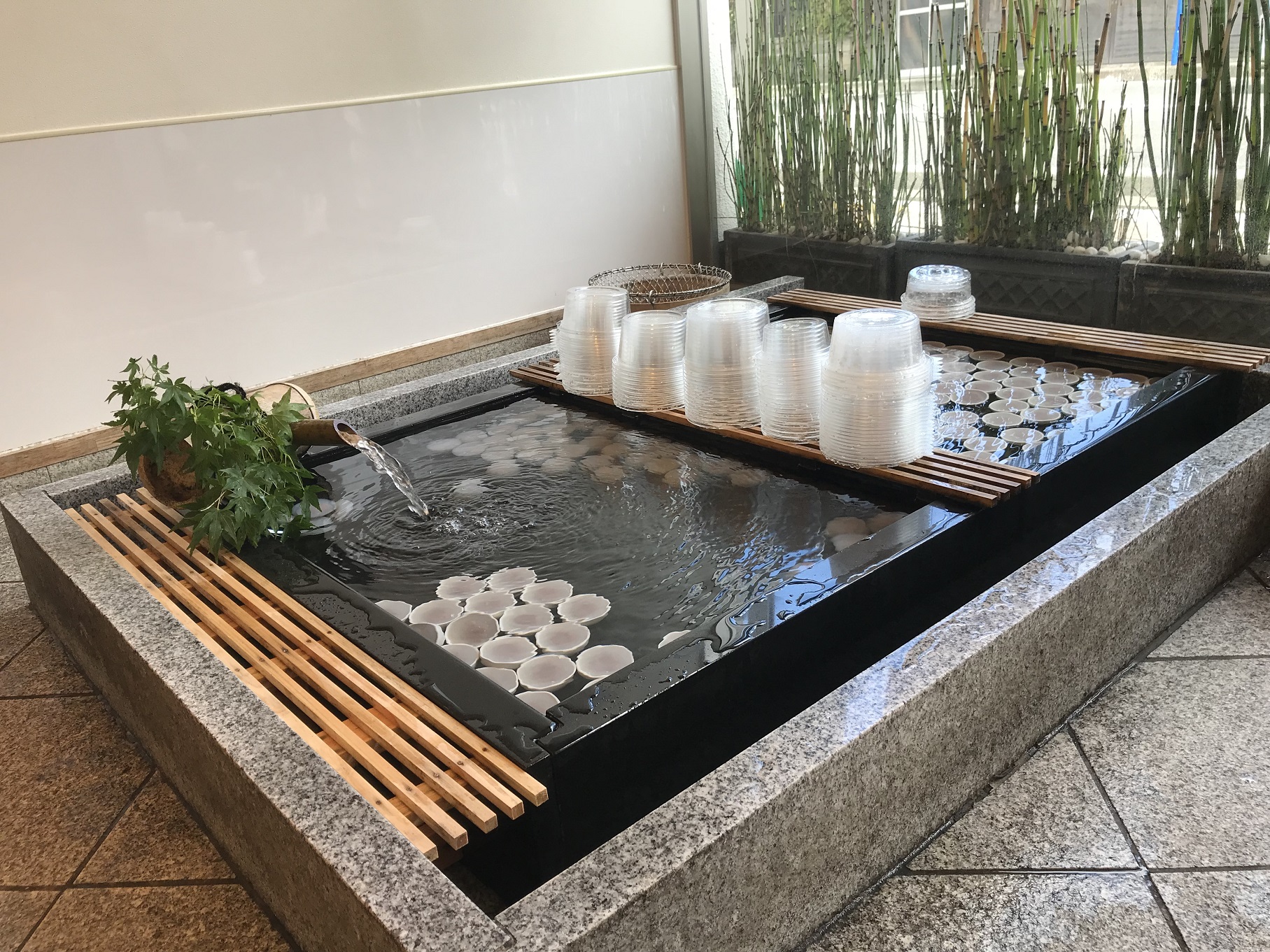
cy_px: 476
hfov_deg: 63.4
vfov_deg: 49.7
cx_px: 635
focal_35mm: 28
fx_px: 1027
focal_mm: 3.99
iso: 20
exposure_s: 1/205
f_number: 1.8
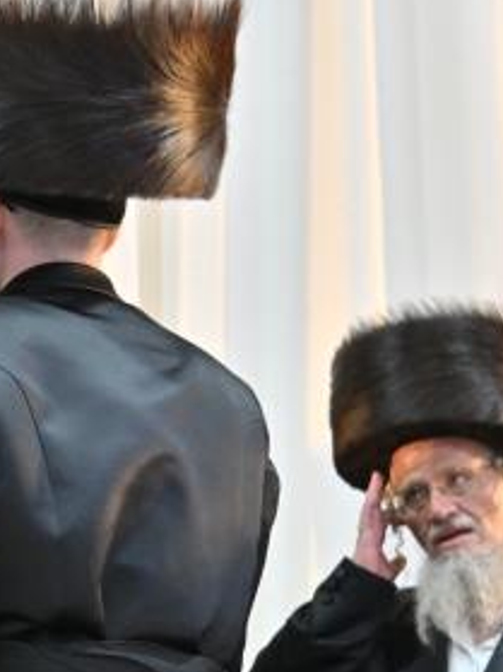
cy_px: 384
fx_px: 2327
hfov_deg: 11.9
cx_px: -183
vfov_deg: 16.4
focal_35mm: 120
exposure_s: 1/200
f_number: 4
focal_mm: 34
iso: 1250
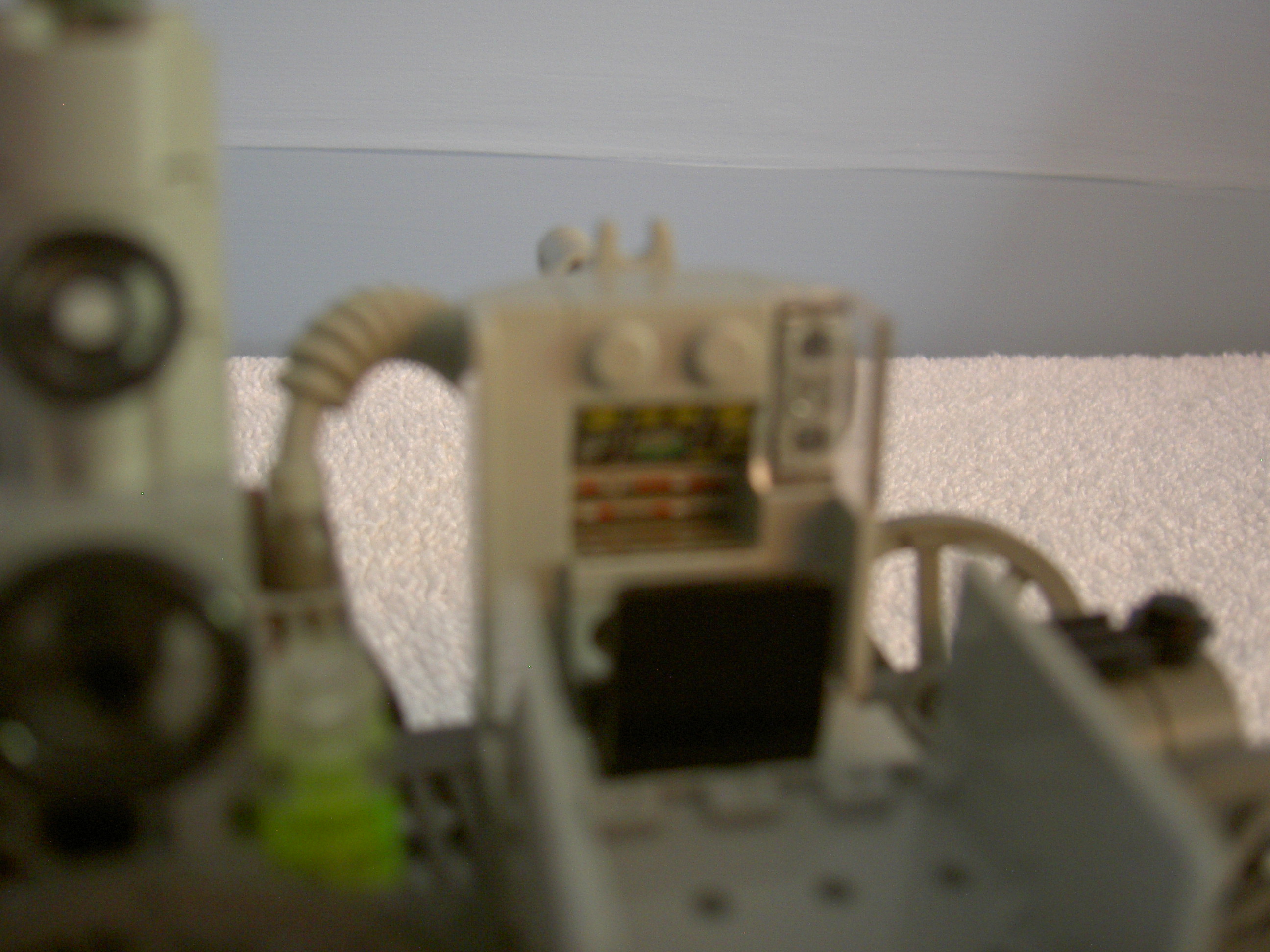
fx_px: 1431
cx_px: 635
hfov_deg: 47.9
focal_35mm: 39
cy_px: 476
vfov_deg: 36.8
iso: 100
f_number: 2.8
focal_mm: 8
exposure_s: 1/8
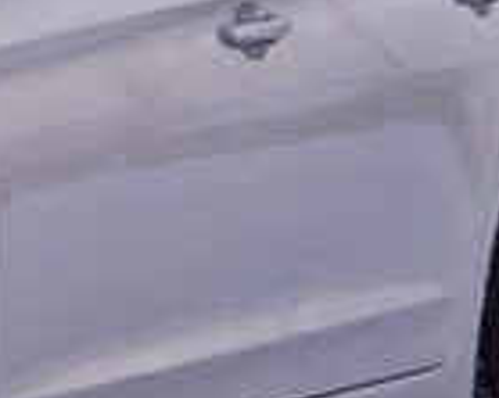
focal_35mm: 333
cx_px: -513
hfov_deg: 5.7
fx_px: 4920
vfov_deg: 4.6
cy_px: -39
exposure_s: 1/100
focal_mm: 47
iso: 100
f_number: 8
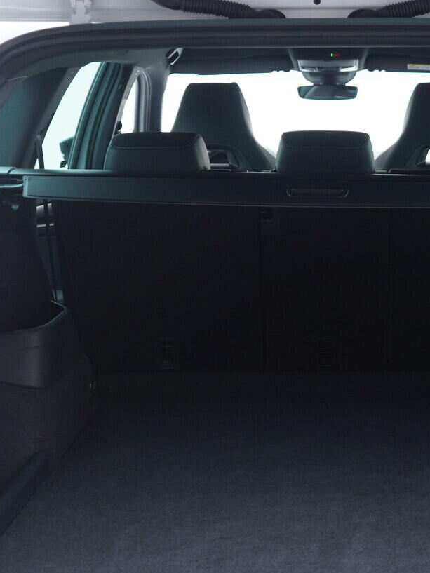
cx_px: 320
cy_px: 319
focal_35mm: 61
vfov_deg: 31.6
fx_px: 1010
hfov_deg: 23.8
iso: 320
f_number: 2.8
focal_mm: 24
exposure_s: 1/40
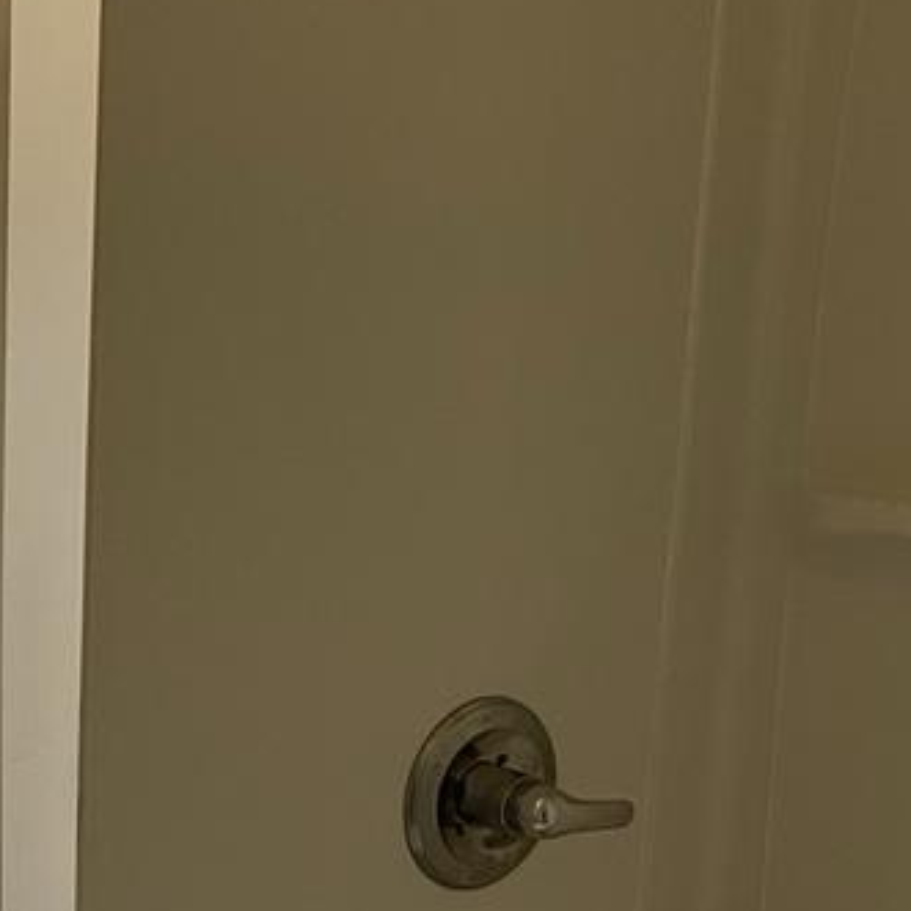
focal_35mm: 75
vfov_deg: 22.6
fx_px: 2233
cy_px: 787
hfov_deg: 22.1
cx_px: -36
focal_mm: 4.25
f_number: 1.8
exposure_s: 1/60
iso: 200
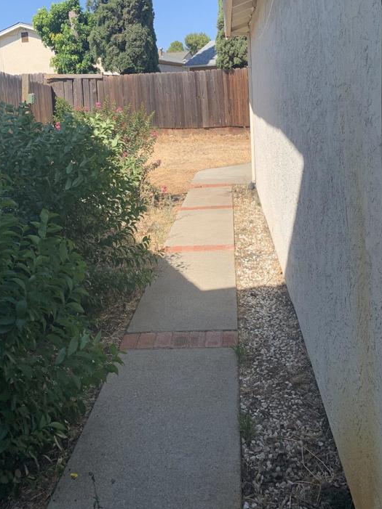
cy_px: 145
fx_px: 560
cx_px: 194
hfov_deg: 37.7
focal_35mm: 38
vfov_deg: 47.7
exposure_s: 1/1124
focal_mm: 4.25
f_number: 1.8
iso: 25
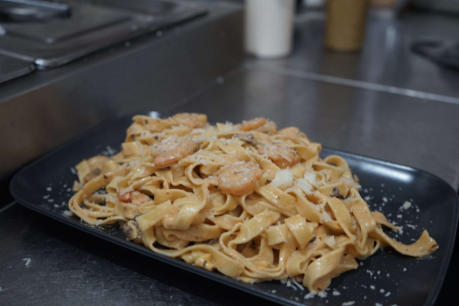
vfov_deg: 35.9
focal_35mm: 37
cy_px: 153
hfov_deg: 51.9
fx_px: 472
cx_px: 230
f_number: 4
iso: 1250
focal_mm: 37
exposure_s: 1/60
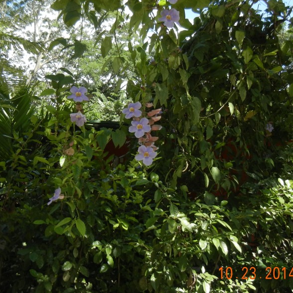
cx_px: 120
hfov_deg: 36.7
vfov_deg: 36.7
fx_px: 441
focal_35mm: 46
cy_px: 122
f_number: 3.5
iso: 160
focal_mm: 5.4
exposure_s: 1/419
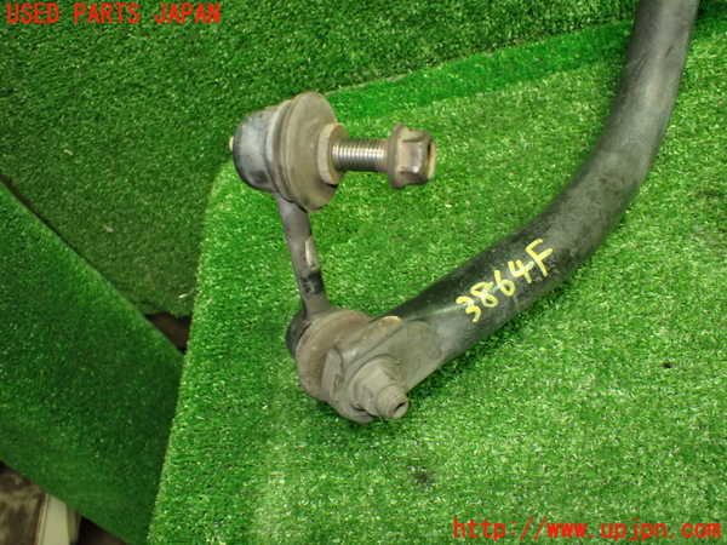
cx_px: 364
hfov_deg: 60.0
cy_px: 272
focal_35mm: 30
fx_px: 630
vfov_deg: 46.8
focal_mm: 5.4
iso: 800
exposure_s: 1/60
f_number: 2.3
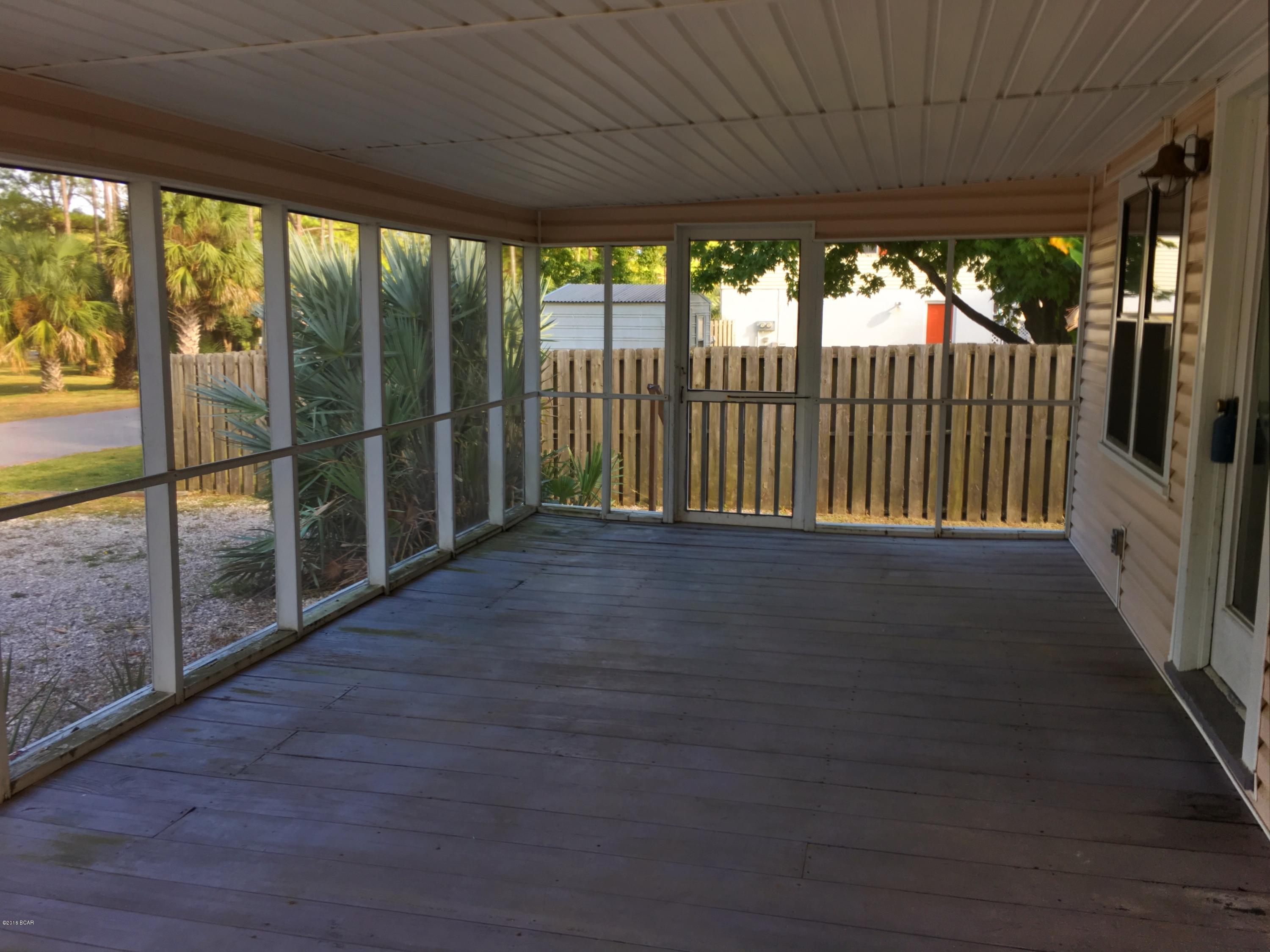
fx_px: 1064
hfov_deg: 61.7
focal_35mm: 29
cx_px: 635
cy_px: 476
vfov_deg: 48.2
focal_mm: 4.15
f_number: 2.2
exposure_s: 1/143
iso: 25
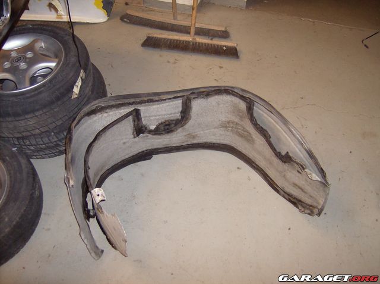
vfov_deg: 39.5
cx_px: 190
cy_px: 142
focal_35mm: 36
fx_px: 394
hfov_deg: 51.5
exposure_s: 1/60
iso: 200
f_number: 2.8
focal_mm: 6
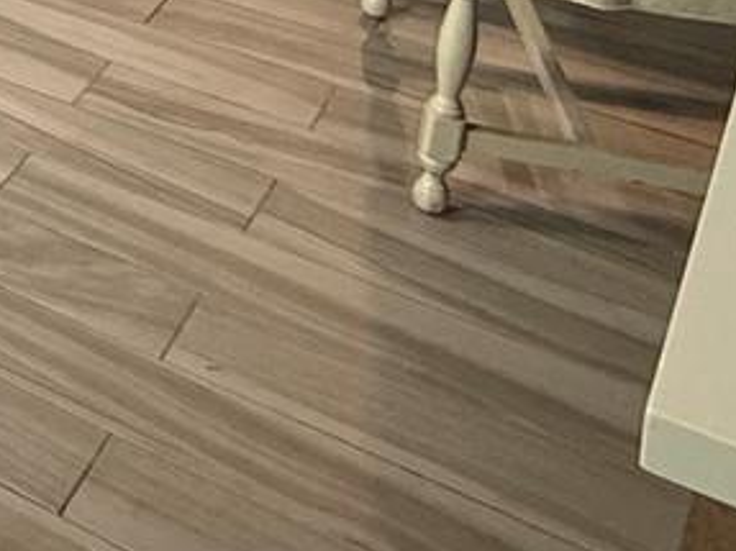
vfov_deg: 15.4
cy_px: -528
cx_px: -605
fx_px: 1658
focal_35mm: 78
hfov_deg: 18.9
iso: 200
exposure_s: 1/60
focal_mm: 2.22
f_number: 2.2
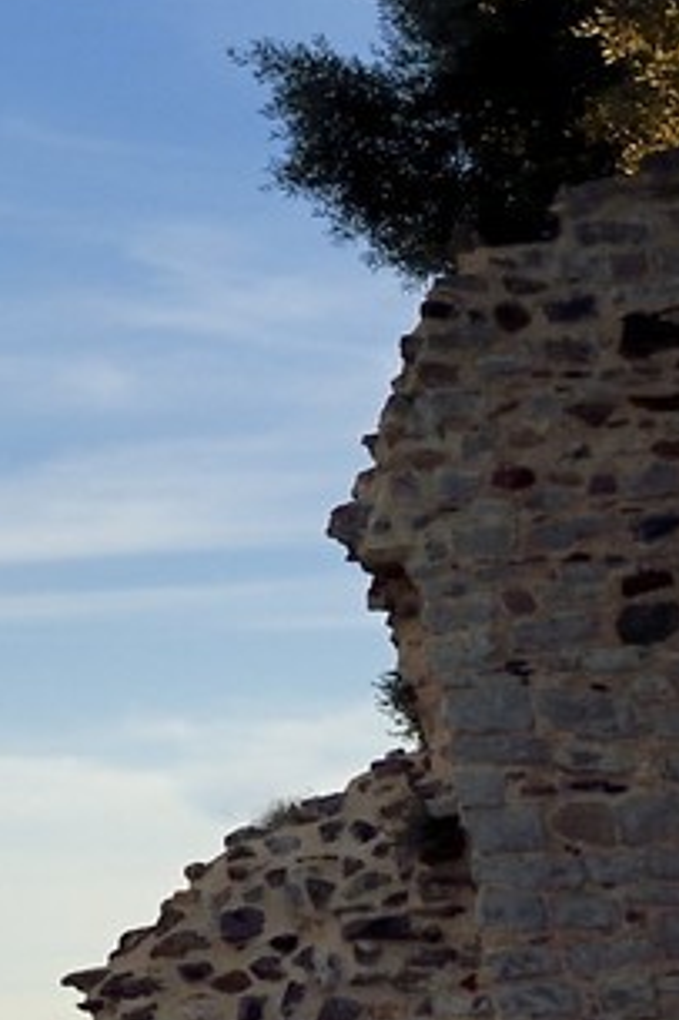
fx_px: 4163
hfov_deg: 7.3
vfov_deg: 13.8
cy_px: -3
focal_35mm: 147
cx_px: -1876
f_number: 14
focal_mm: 28
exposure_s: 1/250
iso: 400
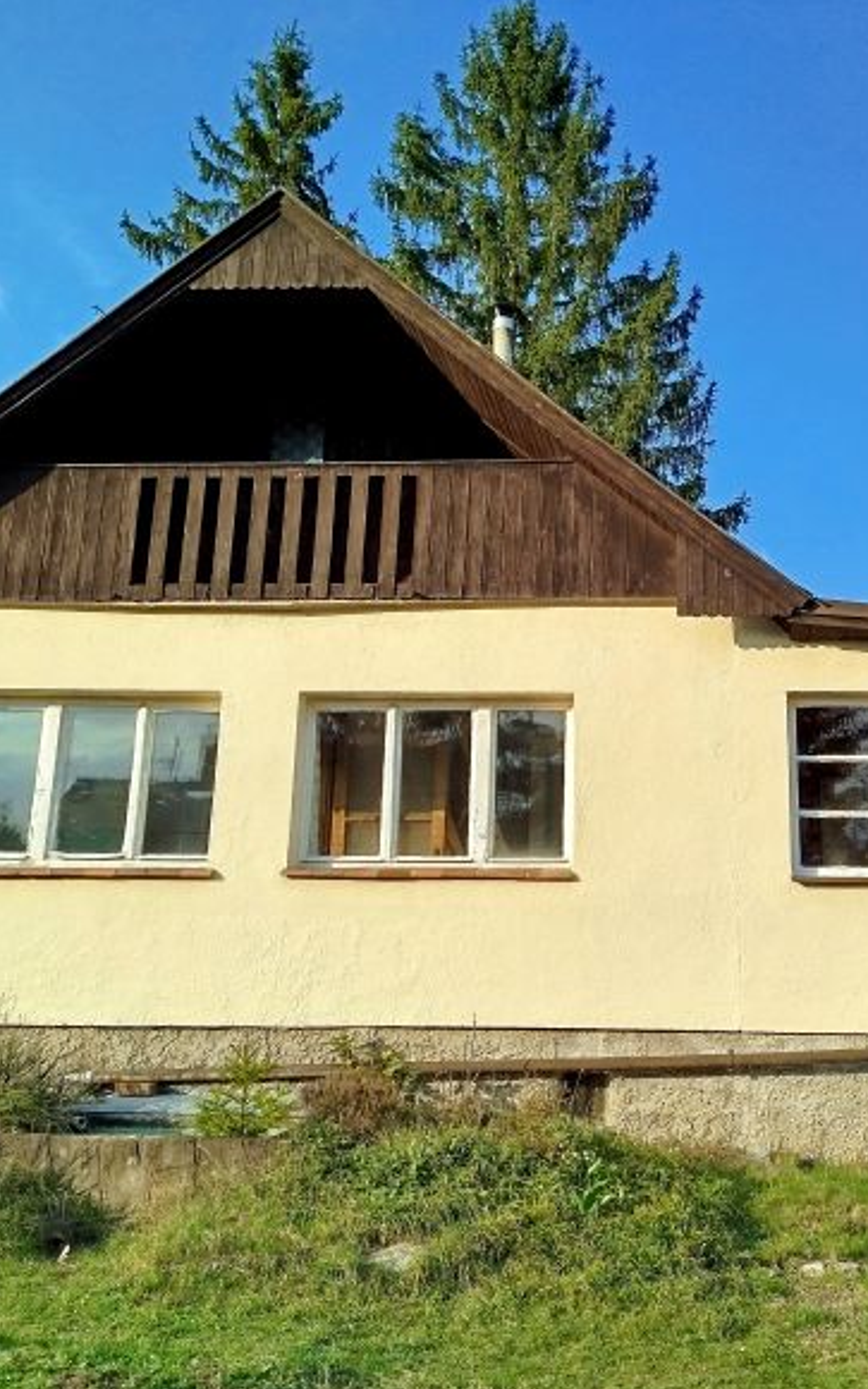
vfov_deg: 55.3
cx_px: 593
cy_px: 677
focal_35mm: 35
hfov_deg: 35.8
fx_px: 1325
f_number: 1.7
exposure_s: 1/780
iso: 50
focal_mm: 5.31
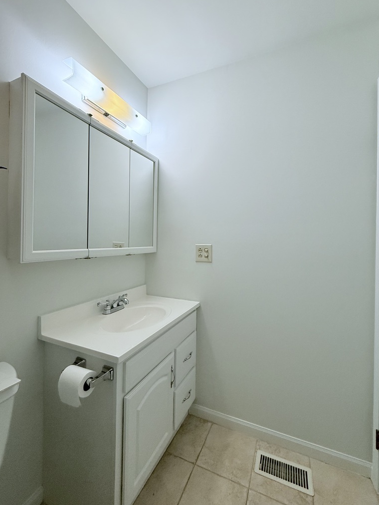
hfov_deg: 81.7
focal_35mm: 15
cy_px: 241
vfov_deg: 98.1
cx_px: 201
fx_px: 219
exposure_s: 1/120
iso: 200
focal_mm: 2.22
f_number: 2.2
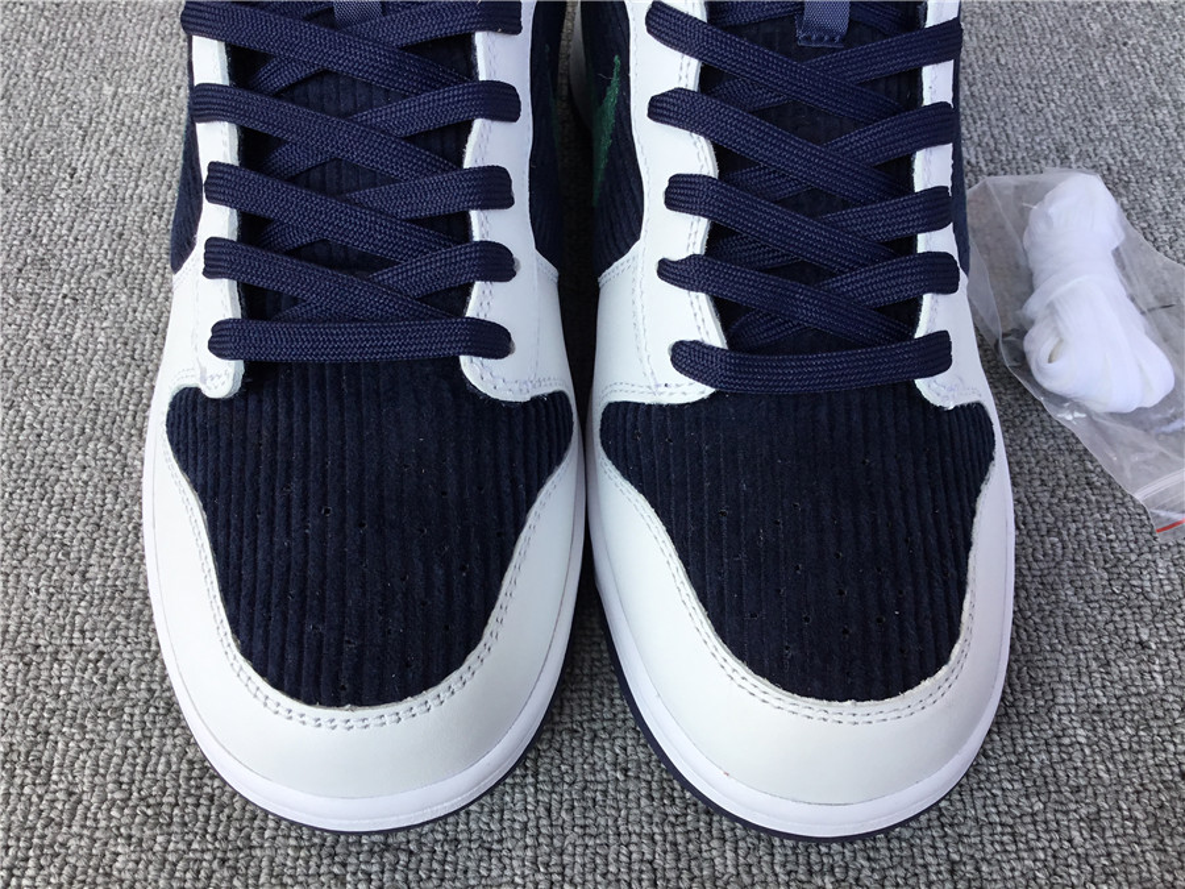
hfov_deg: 58.4
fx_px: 1061
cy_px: 444
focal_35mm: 31
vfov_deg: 45.4
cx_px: 592
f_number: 2.4
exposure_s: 1/245
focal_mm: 3.3
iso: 25
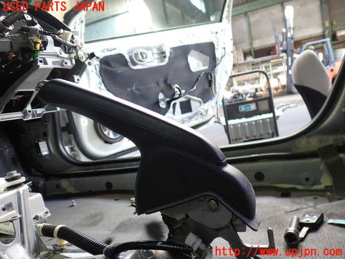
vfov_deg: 46.8
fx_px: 299
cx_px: 172
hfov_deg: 60.0
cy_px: 130
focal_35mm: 30
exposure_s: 1/50
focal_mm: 5.4
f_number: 2.3
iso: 200
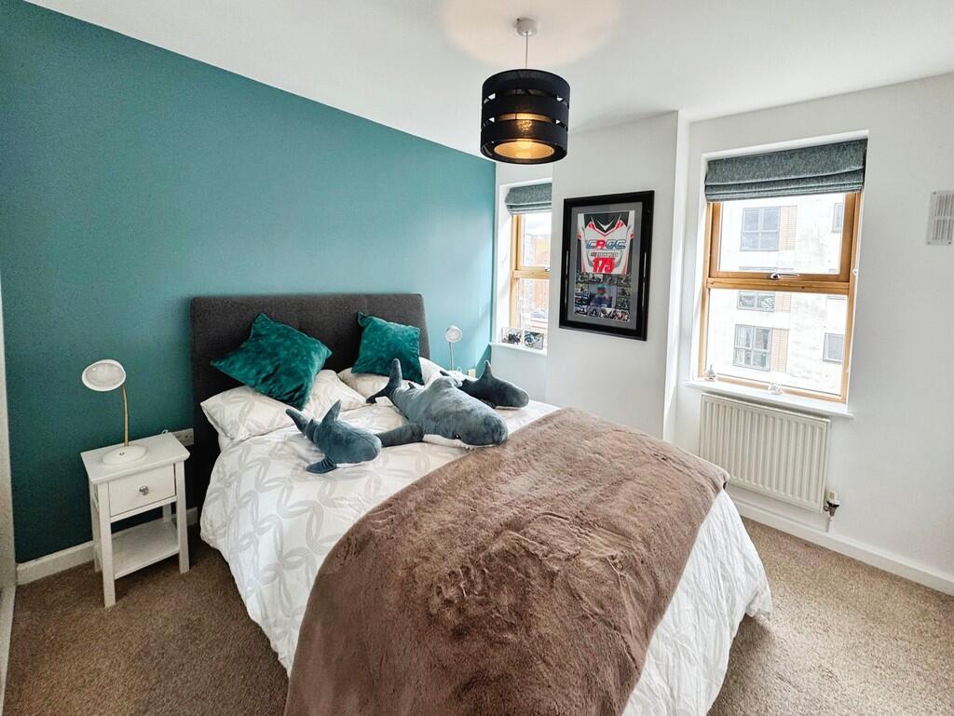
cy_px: 358
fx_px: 386
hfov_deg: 102.0
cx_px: 477
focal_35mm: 14
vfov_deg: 85.7
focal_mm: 2.22
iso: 100
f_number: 2.2
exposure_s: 1/100
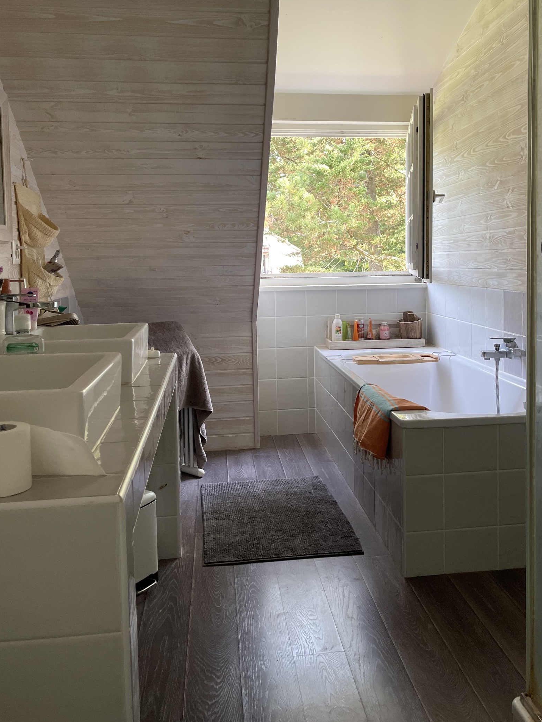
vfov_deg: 56.5
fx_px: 668
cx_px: 310
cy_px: 304
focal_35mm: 32
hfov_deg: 44.0
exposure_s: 1/121
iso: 125
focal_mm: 5.1
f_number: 1.6
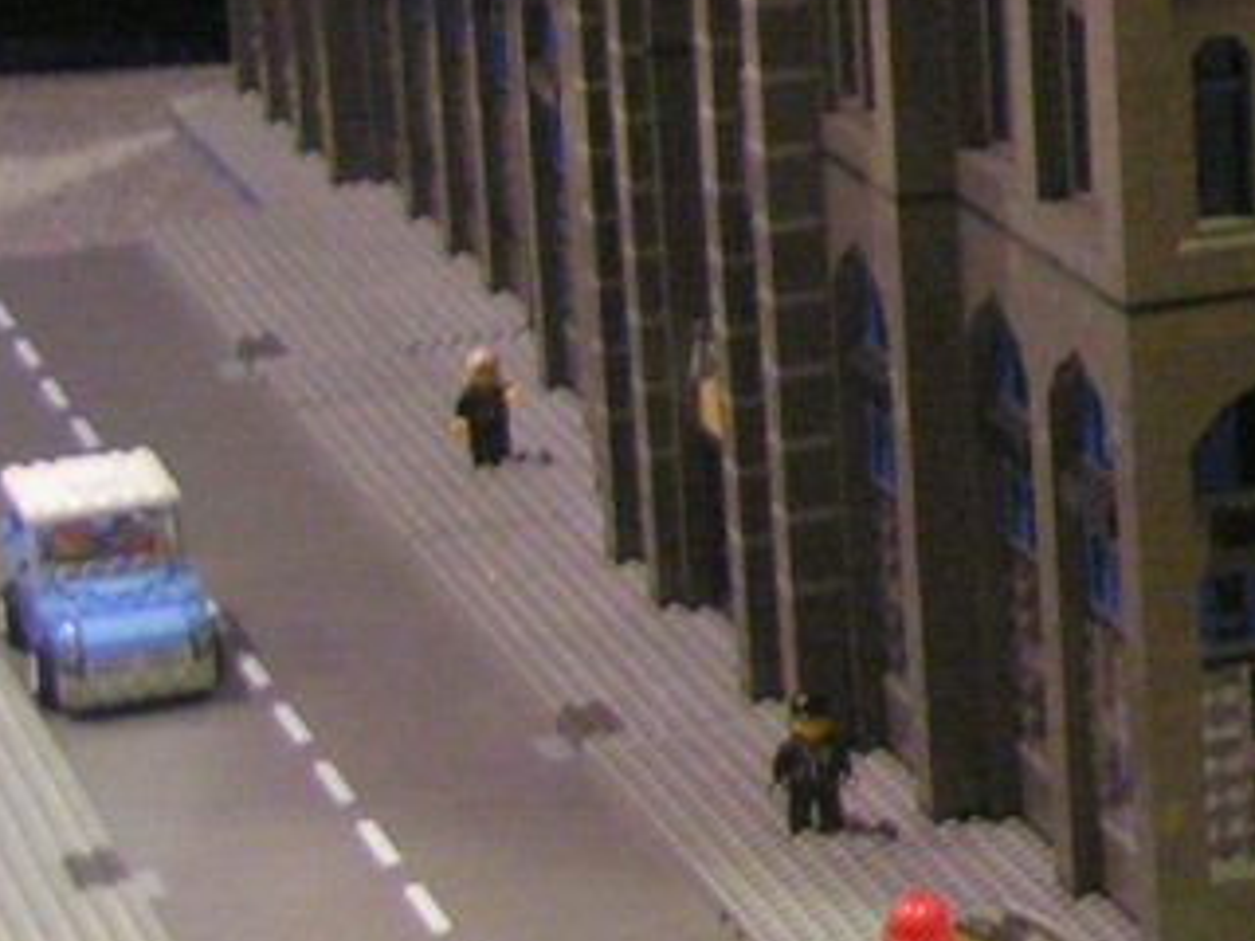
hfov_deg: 11.8
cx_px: 2377
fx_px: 5511
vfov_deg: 9.6
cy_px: -220
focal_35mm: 152
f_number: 2.8
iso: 200
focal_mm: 5.8
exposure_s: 1/5
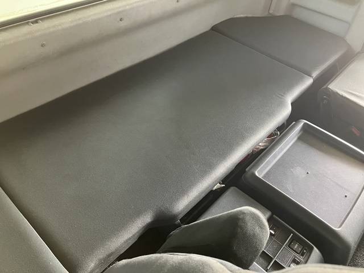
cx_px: 182
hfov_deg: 63.4
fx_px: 294
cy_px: 136
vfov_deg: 49.7
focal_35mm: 28
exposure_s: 1/46
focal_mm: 3.99
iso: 320
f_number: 1.8
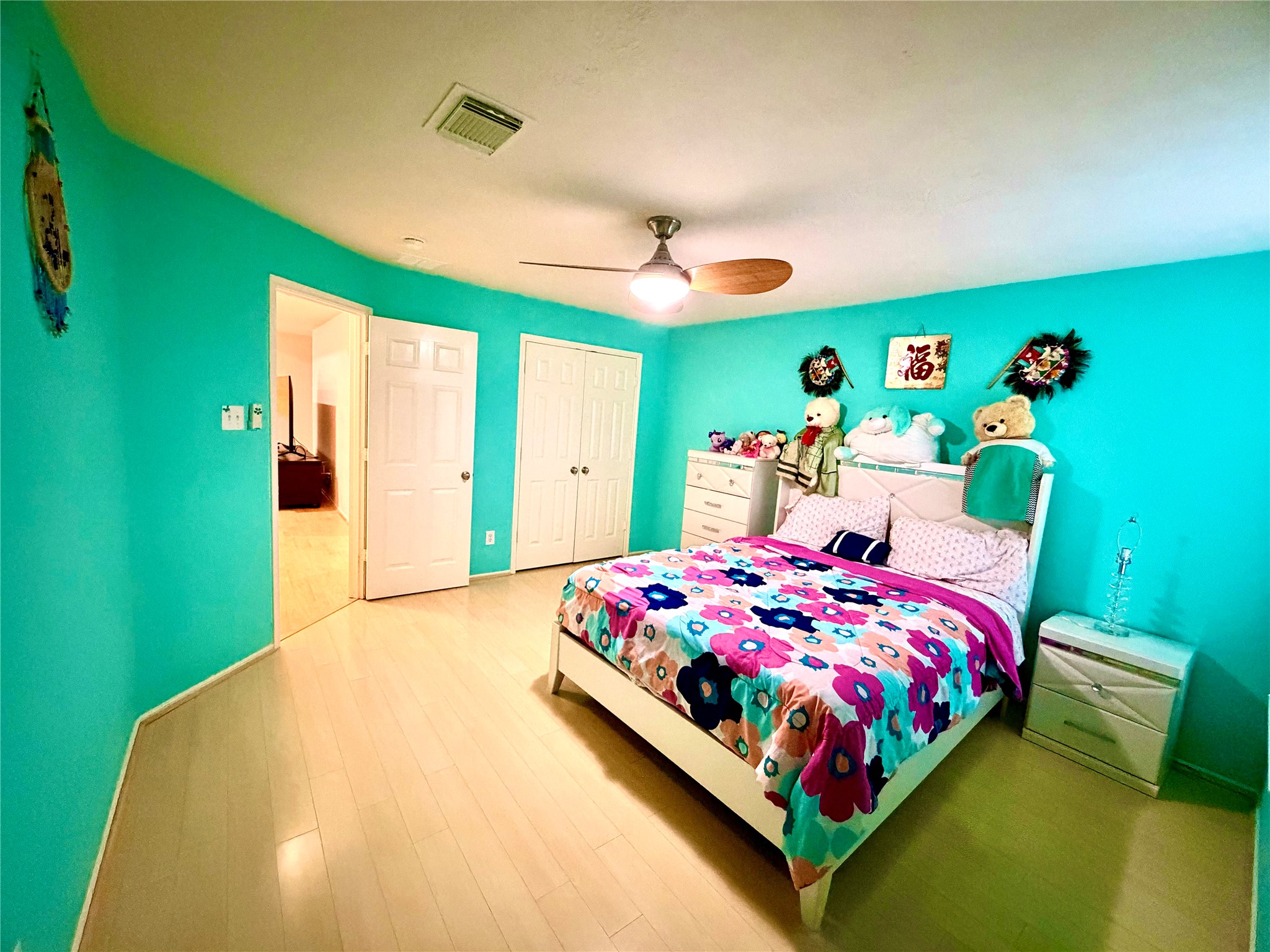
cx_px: 635
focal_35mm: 14
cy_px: 476
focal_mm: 2.22
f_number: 2.2
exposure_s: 1/40
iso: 1000
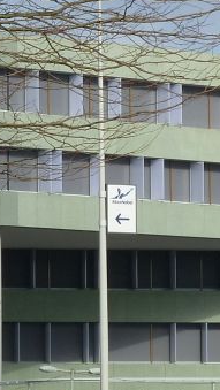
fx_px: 3770
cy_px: 147
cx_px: 130
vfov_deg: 5.9
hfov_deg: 3.3
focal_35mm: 364
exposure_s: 1/400
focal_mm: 18.2
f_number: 4.4
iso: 80
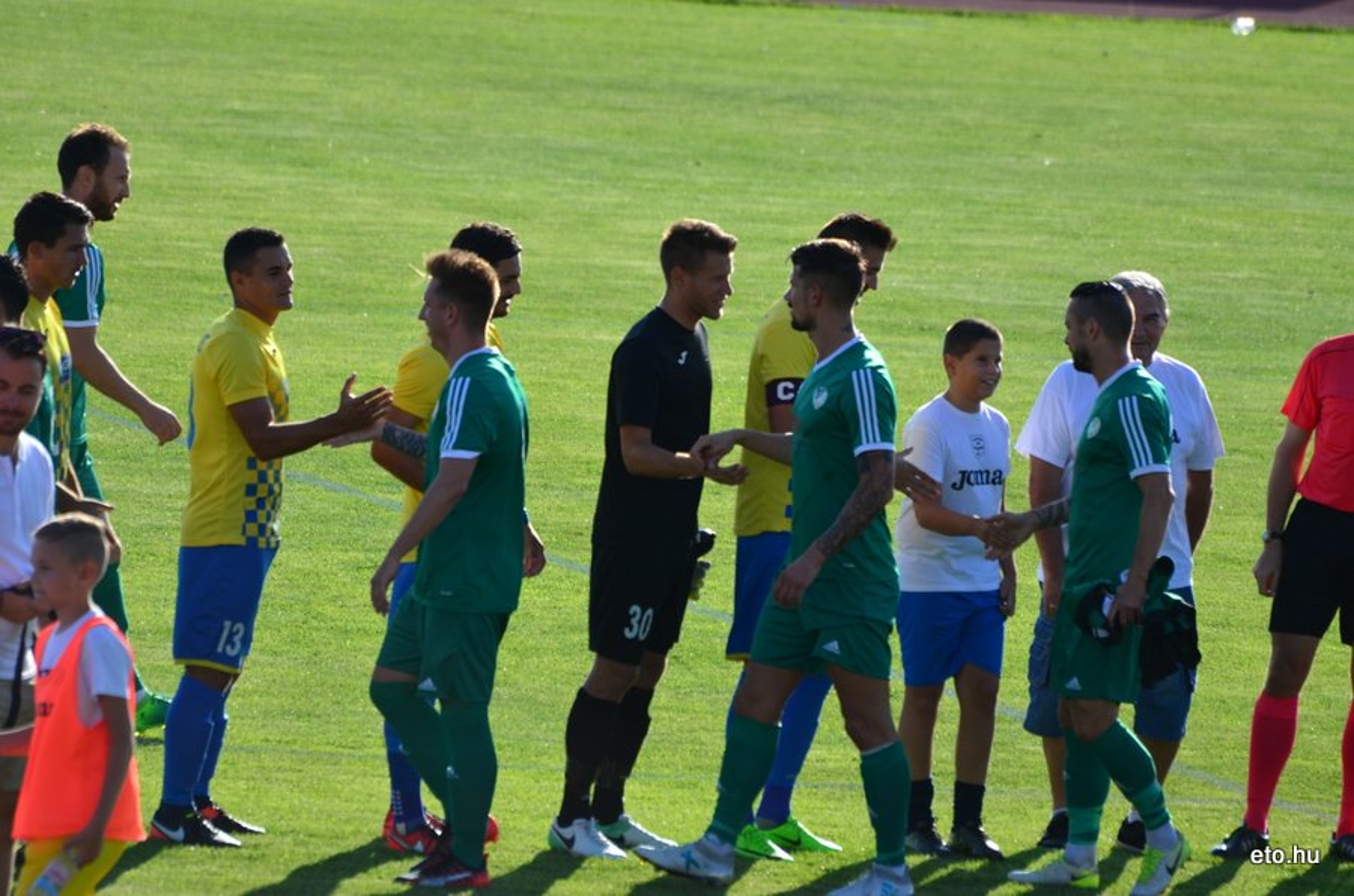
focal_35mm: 450
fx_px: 16889
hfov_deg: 4.6
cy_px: 448
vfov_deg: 3.0
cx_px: 677
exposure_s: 1/1000
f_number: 5.6
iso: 400
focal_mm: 300
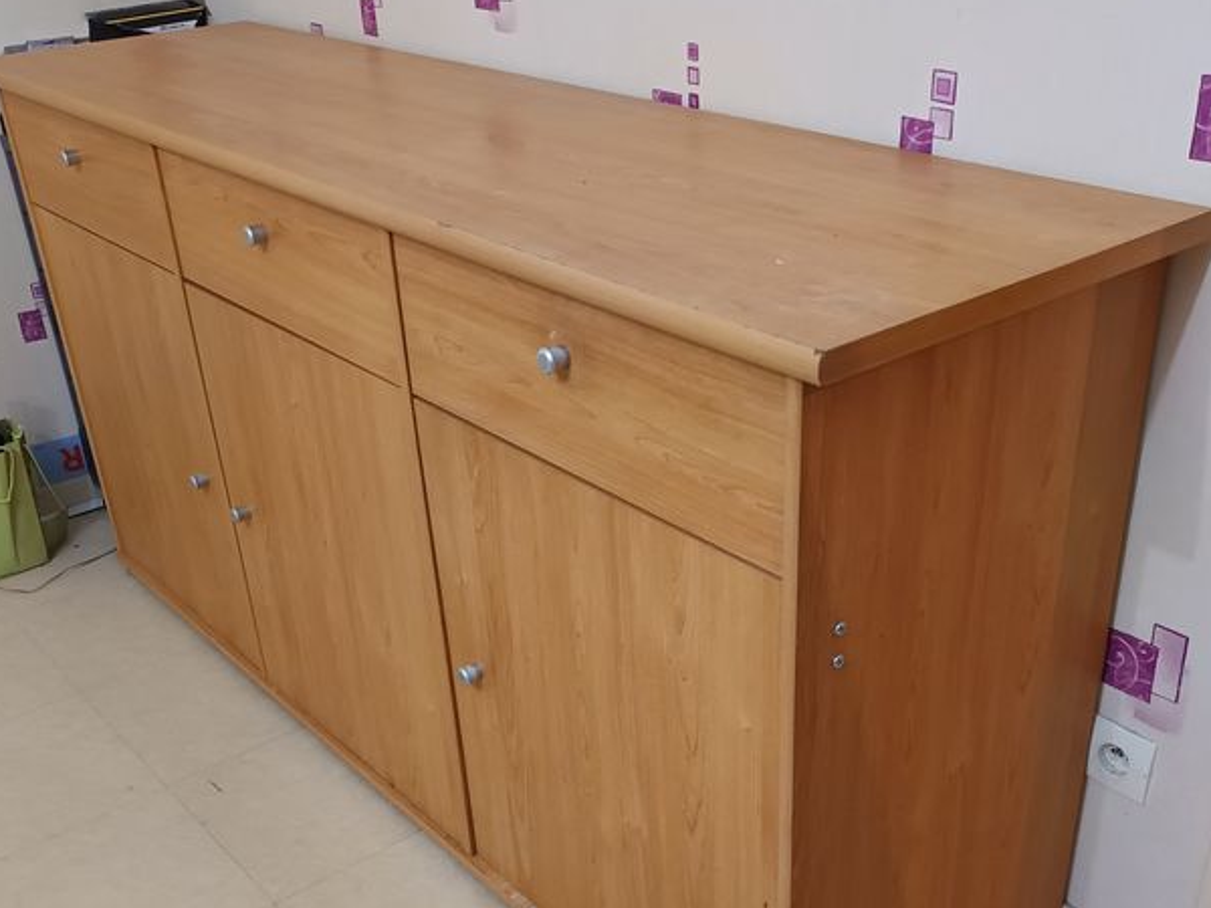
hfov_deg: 46.8
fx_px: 1399
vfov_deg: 35.3
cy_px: 668
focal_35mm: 40
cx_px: 610
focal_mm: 5.31
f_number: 1.7
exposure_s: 1/25
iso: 1709
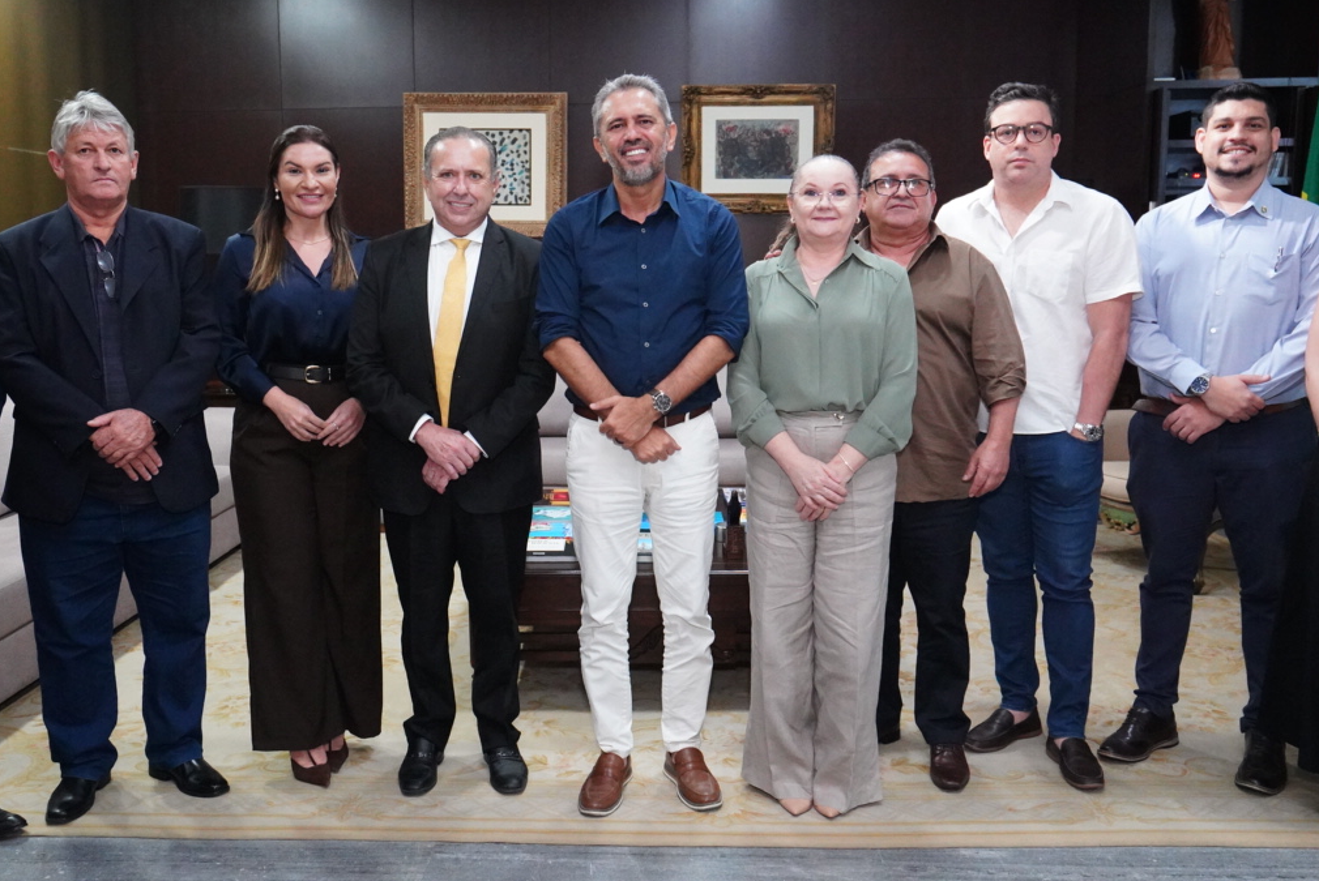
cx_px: 610
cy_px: 415
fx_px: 1173
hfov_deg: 58.6
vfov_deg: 41.2
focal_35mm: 32
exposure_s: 1/160
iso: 8000
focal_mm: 20
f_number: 4
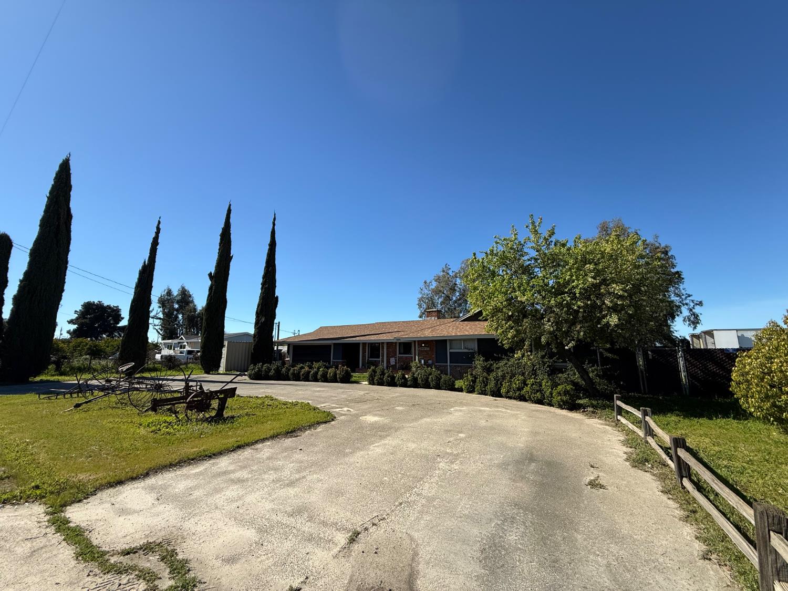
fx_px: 319
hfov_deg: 102.1
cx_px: 394
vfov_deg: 85.7
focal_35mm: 14
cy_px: 296
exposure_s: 1/2024
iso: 50
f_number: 2.2
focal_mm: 2.22
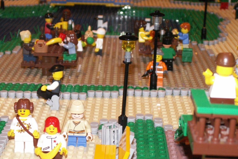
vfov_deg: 16.8
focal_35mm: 81
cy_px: 89
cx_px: 96
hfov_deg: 25.0
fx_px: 535
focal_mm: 10.28
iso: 160
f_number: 3.2
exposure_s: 1/60
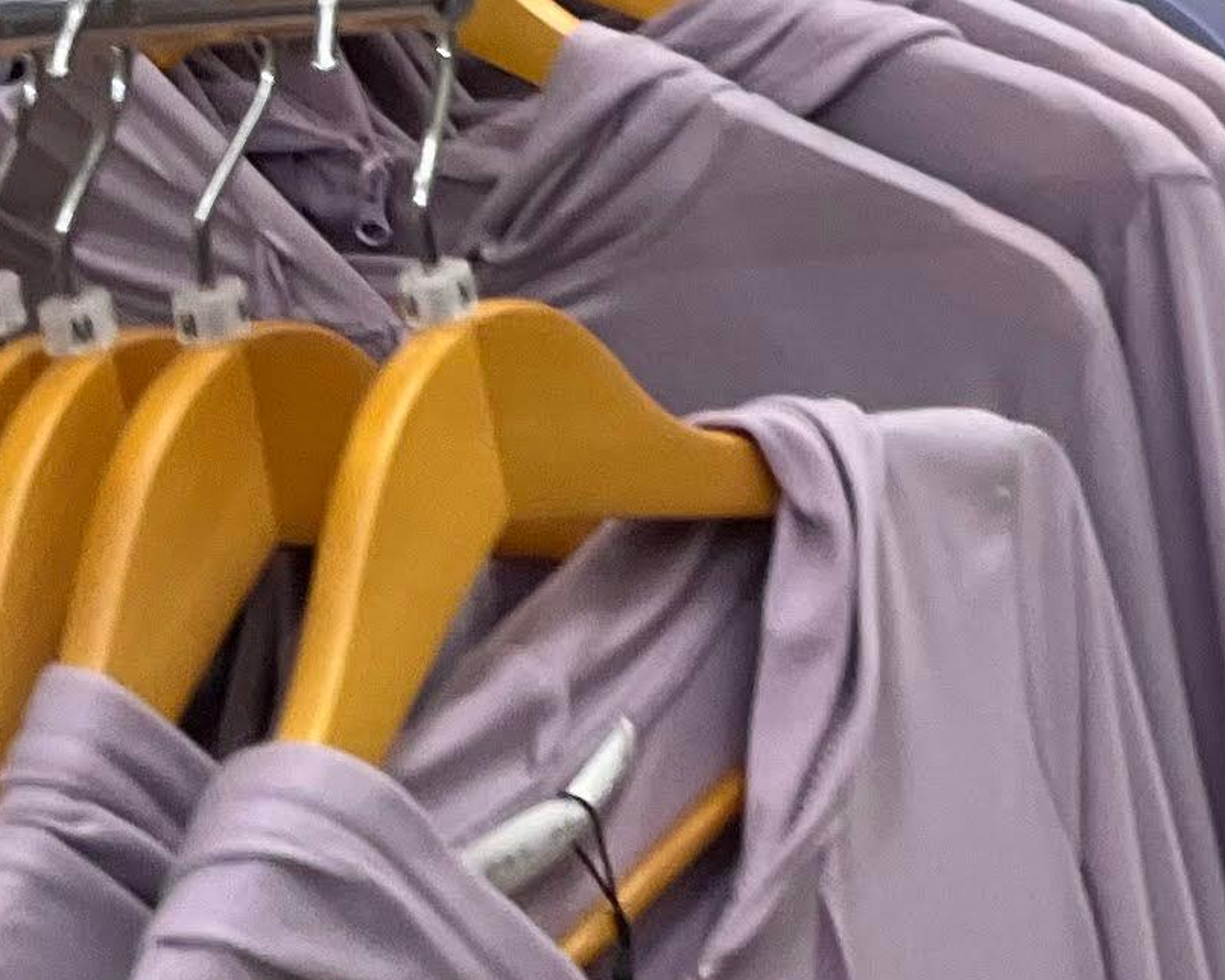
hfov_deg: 12.6
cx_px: 2728
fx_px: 4605
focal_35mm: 127
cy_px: -717
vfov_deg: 11.4
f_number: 1.6
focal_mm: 5.1
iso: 125
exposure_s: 1/111
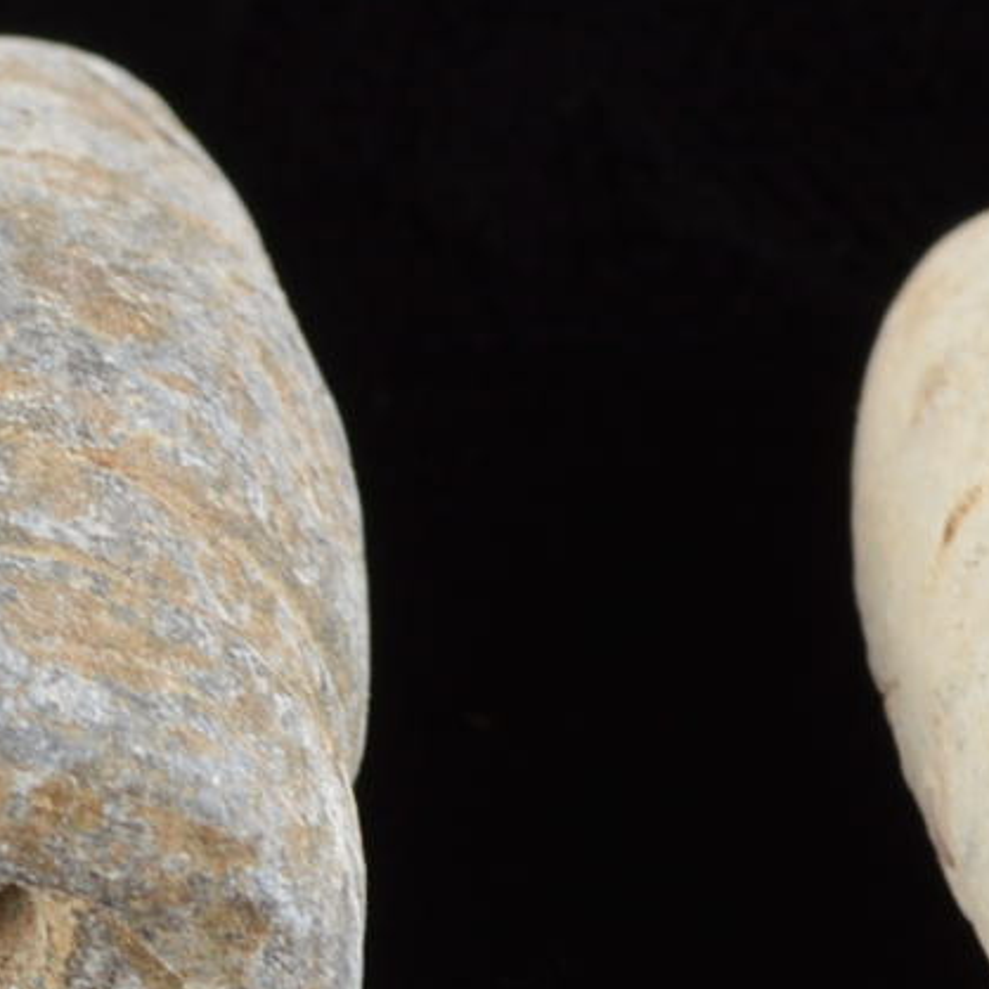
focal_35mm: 312
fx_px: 10085
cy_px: 580
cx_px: -286
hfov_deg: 5.6
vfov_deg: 5.6
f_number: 9
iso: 100
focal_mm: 34
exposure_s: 1/125
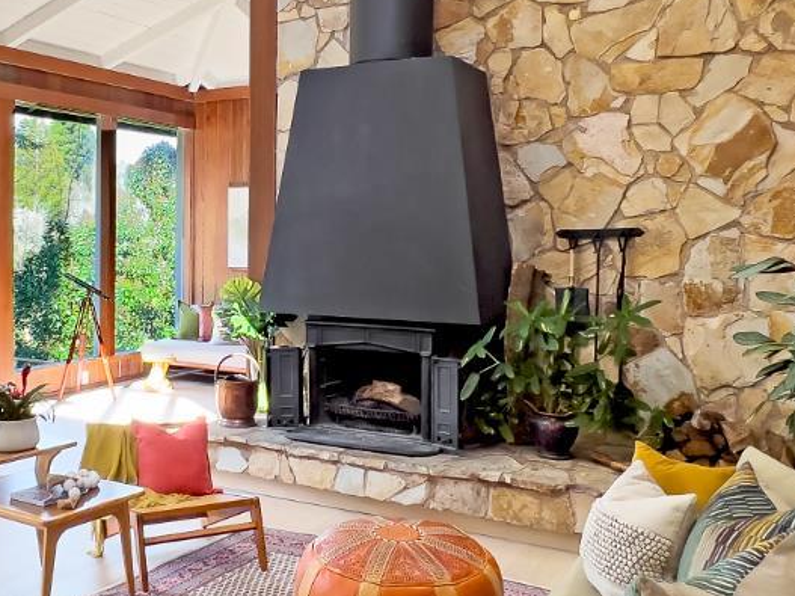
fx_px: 850
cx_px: 247
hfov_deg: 49.0
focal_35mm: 37
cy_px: 248
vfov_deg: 38.5
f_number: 1.8
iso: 50
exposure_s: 1/120
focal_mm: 1.57
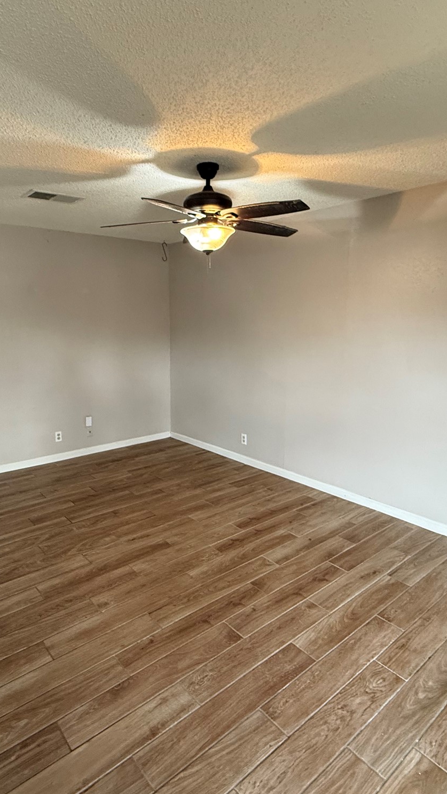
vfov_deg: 83.8
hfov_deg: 53.5
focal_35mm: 21
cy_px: 399
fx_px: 442
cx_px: 194
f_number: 2.2
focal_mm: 2.22
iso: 250
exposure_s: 1/60
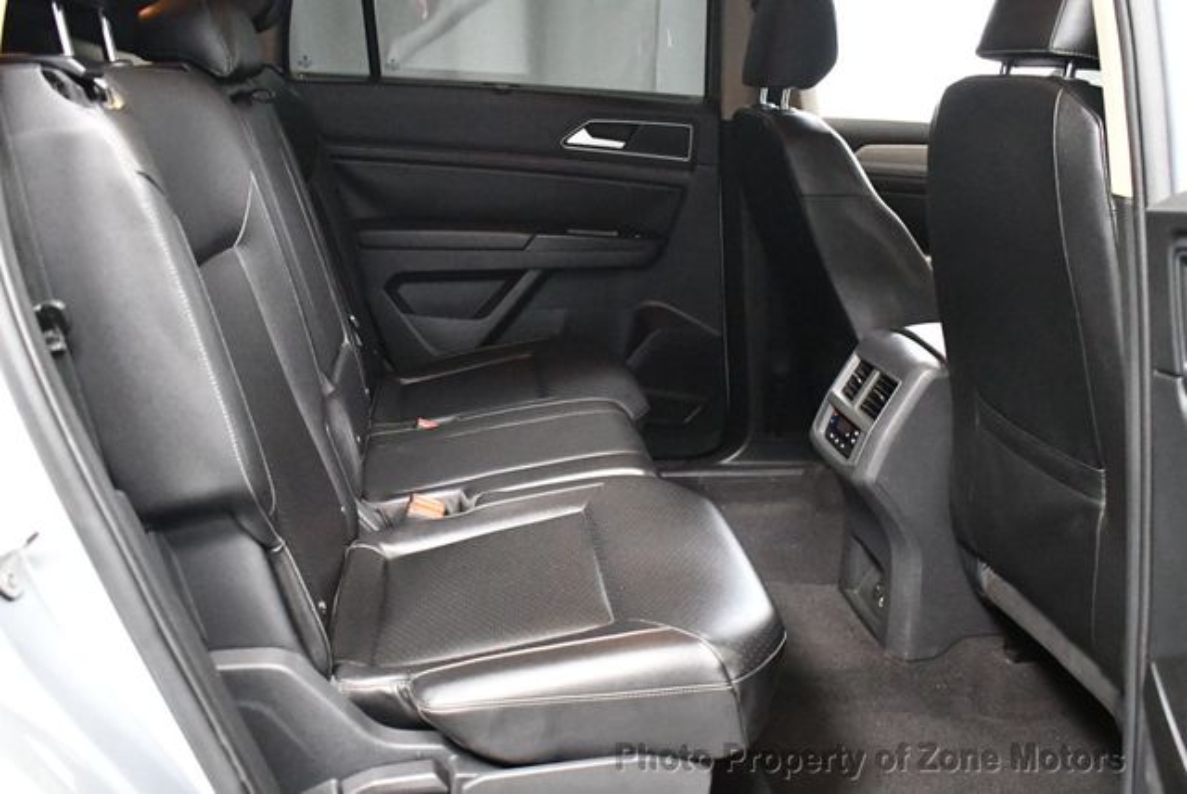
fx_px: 1188
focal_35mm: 36
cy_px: 397
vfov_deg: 36.9
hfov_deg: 53.1
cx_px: 594
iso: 10000
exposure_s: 1/60
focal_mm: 18
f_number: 3.5
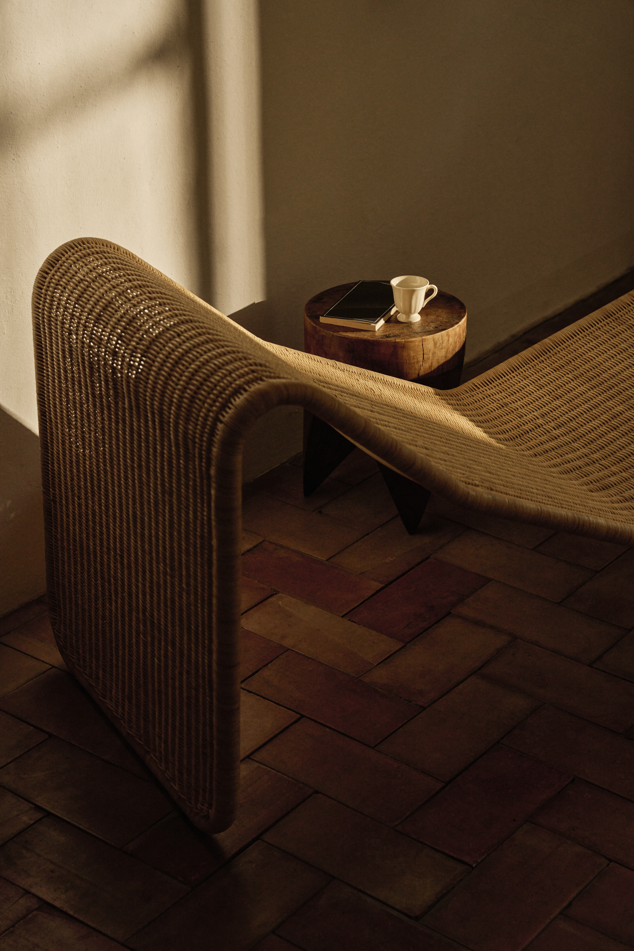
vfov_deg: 28.8
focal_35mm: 70
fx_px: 1849
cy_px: 476
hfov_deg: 19.5
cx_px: 317
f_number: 5
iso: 1000
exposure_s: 1/250
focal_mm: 70
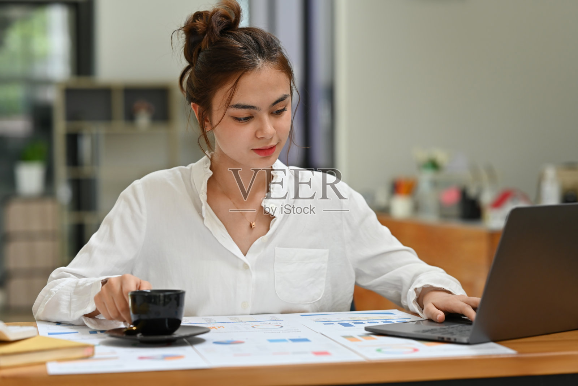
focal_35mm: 85
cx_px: 289
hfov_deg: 23.9
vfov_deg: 16.1
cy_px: 193
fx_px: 1365
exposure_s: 1/320
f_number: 2.8
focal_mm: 85
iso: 400
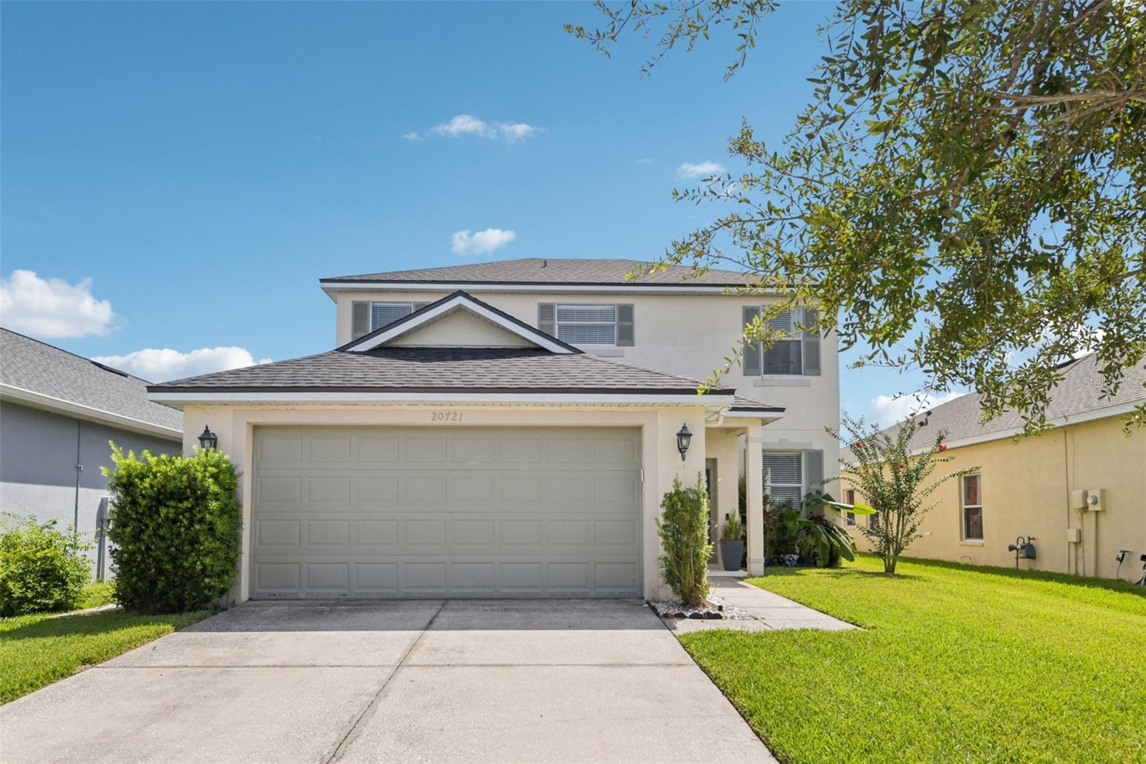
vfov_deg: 59.5
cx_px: 573
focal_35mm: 21
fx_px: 668
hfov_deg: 81.2
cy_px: 382
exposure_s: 1/1600
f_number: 8
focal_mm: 21
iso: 400
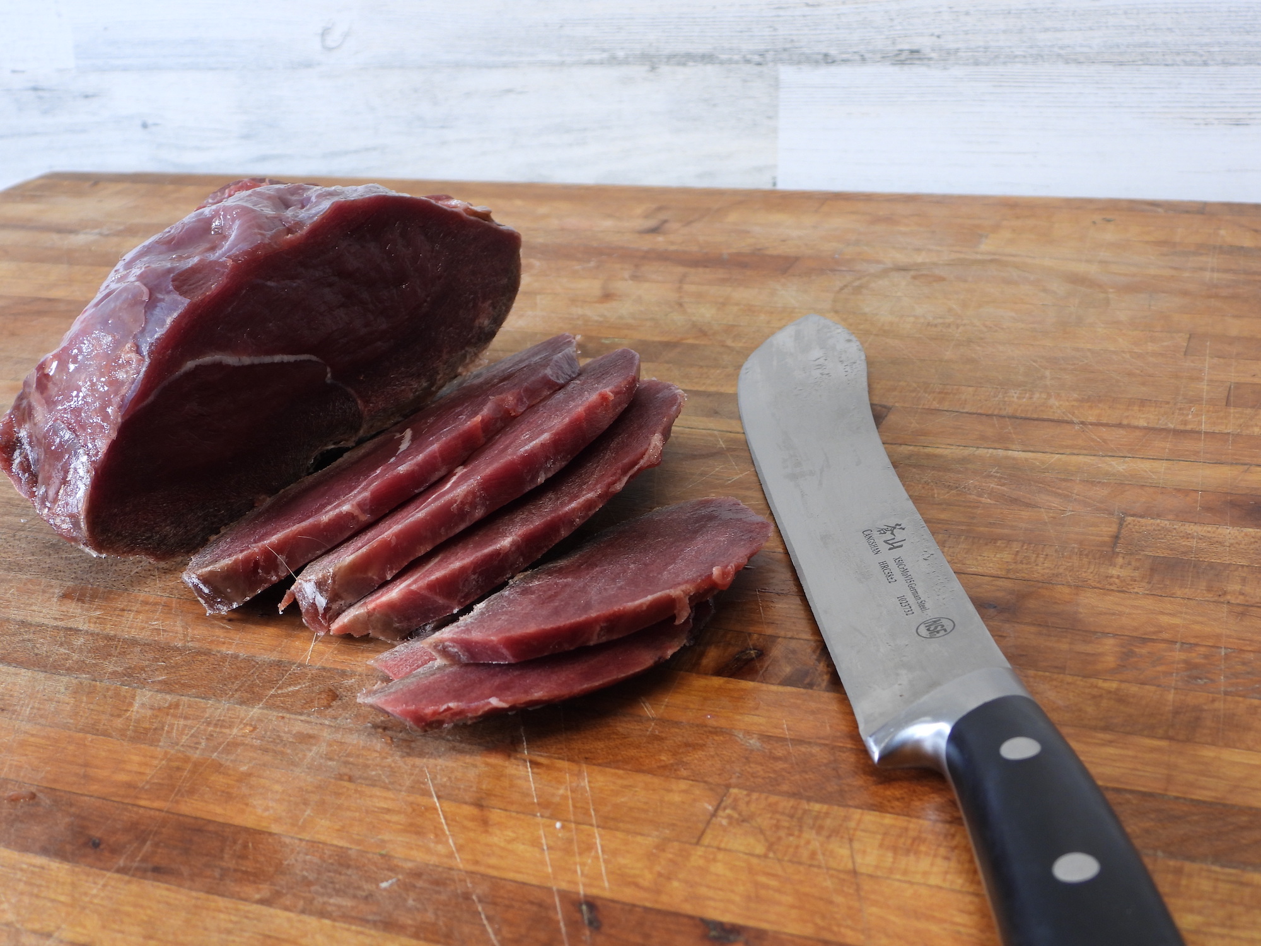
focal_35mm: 47
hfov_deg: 40.4
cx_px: 630
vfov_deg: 30.9
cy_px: 473
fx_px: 1712
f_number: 3.2
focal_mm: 8.5
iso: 100
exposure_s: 1/30
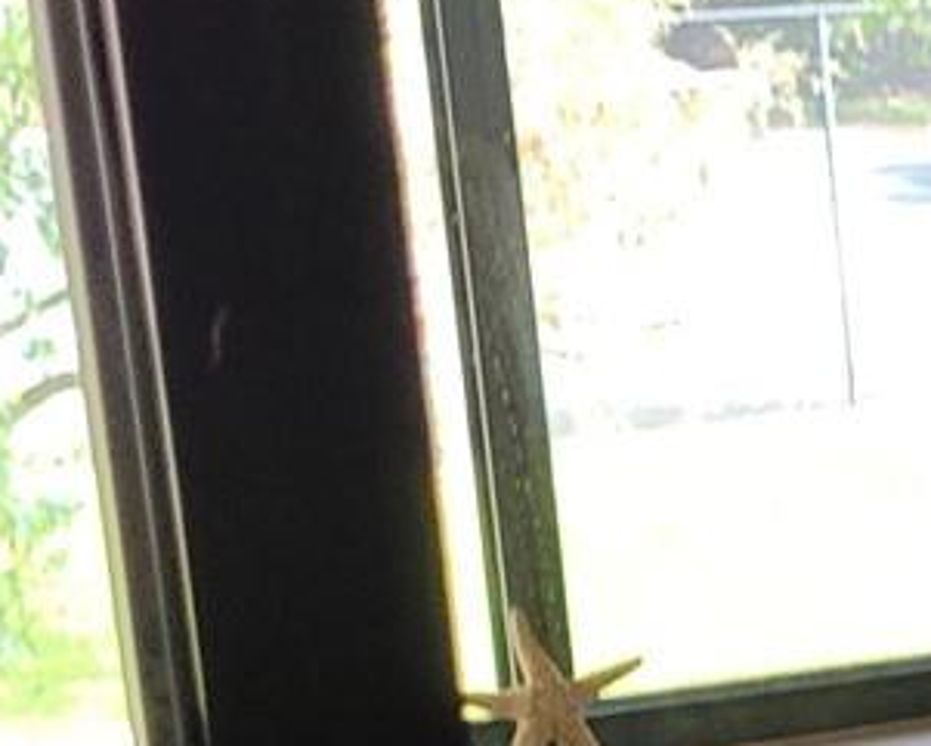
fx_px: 3721
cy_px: 548
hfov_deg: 12.4
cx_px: 1902
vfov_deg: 11.4
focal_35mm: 135
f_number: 1.8
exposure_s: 1/120
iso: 100
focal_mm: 5.4
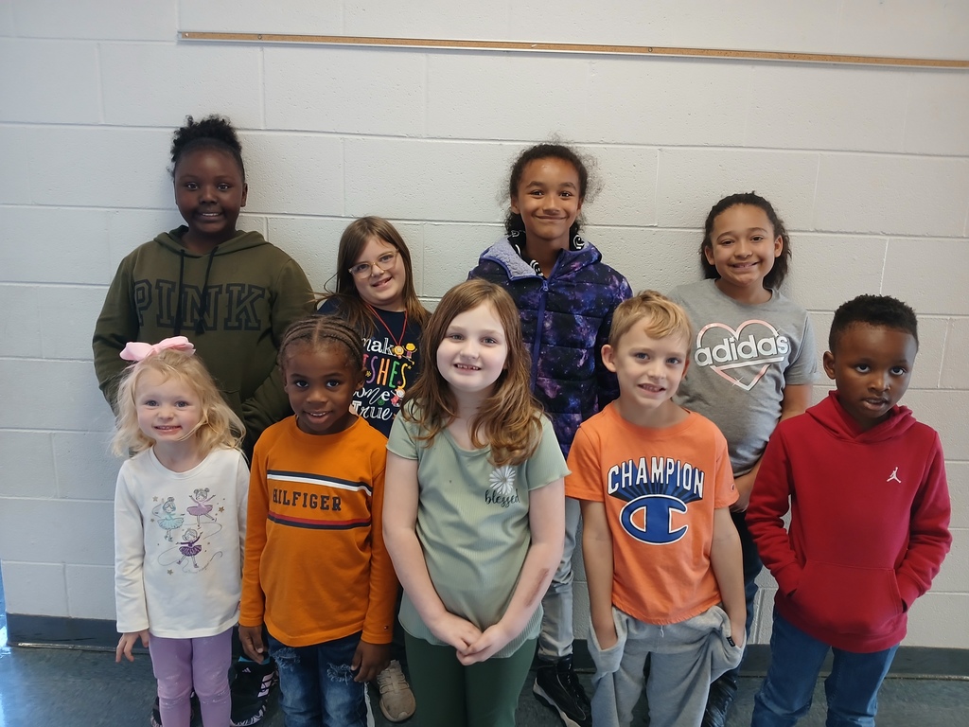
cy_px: 364
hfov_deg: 67.3
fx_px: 728
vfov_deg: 53.1
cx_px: 484
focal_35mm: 26
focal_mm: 3.98
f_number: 1.8
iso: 200
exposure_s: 1/40
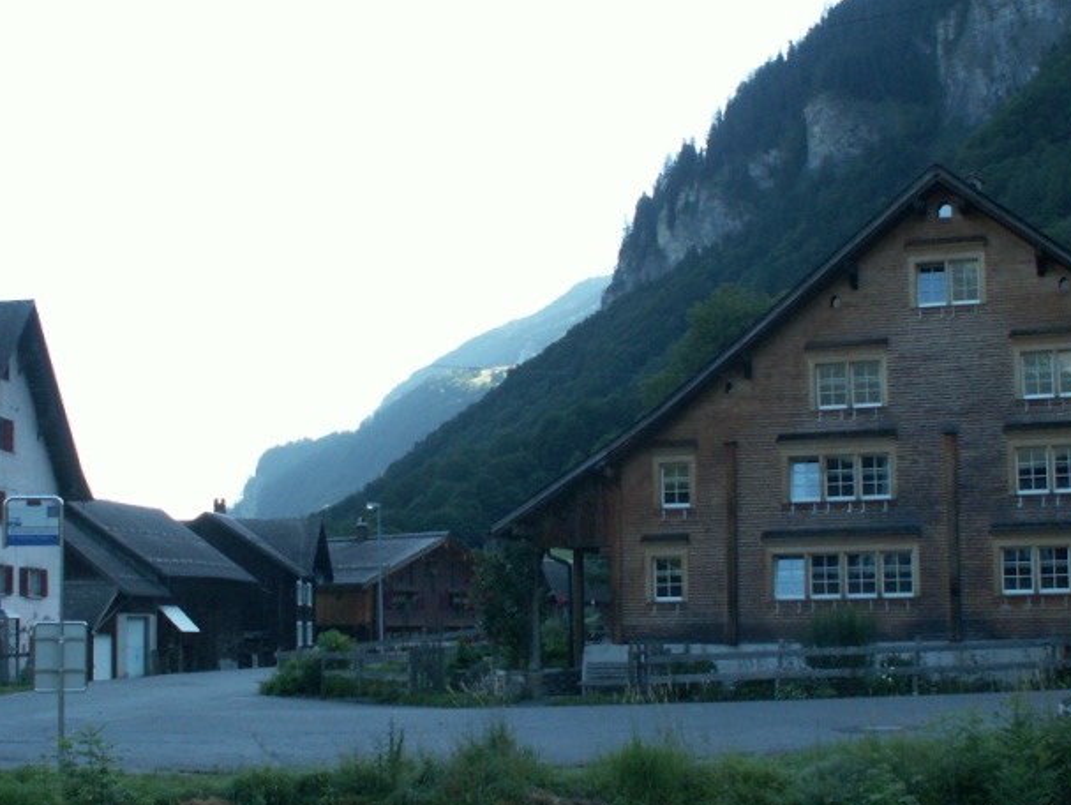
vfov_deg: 24.8
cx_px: 475
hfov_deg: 32.6
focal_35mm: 59
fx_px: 1827
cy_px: 406
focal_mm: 5.86
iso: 50
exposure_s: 1/80
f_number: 4
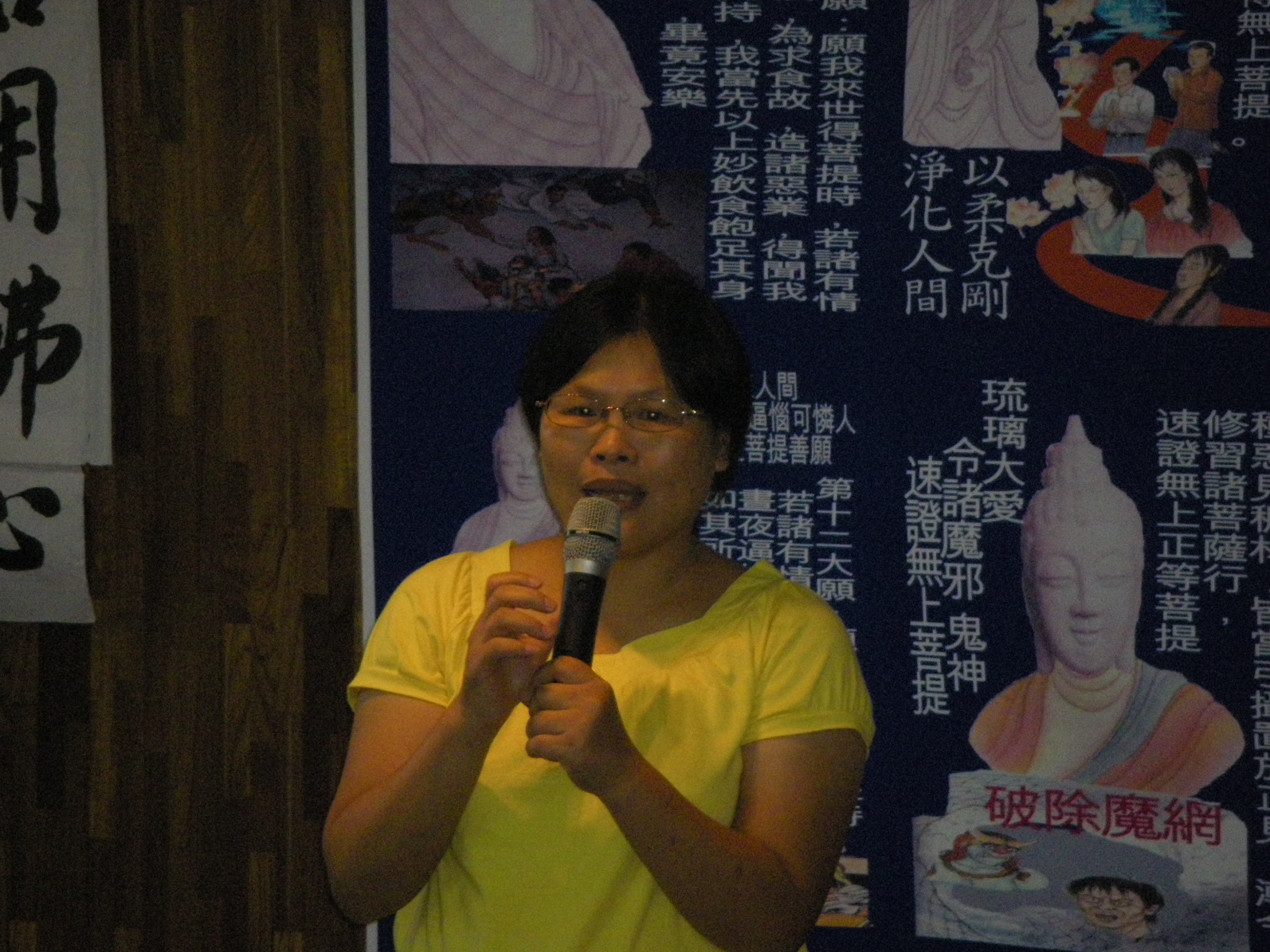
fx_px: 9797
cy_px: 475
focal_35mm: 267
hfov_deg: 7.4
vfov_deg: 5.6
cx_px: 634
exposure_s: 1/250
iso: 800
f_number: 5.4
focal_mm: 44.1
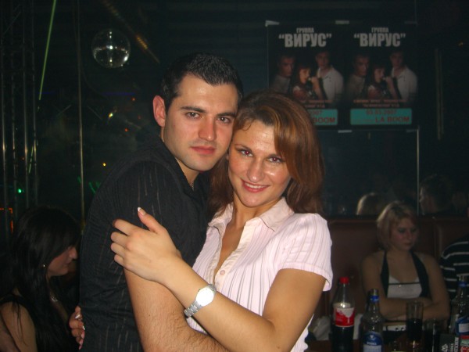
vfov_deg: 37.7
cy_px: 176
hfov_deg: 49.0
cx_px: 234
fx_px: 515
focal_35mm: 38
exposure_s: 1/60
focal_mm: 7.9
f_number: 2.8
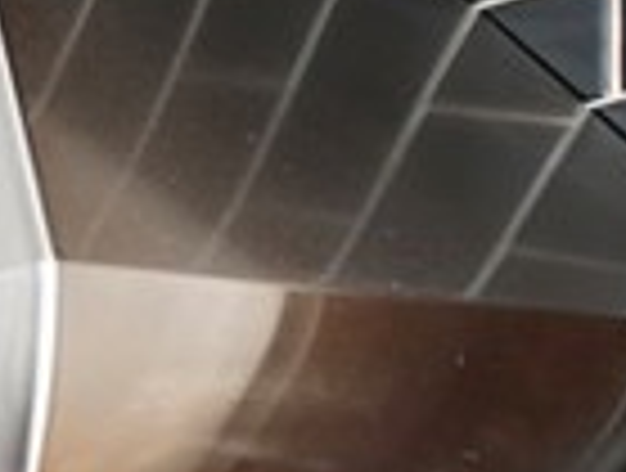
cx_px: -1626
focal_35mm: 106
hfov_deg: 9.3
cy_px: 825
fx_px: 1922
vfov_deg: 12.8
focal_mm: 15
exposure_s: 1/80
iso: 125
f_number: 7.1
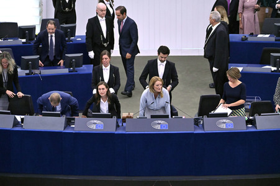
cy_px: 93
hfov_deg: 7.9
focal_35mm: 260
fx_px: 2021
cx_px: 140
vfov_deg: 5.3
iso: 10000
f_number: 5.6
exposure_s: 1/1000
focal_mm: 260
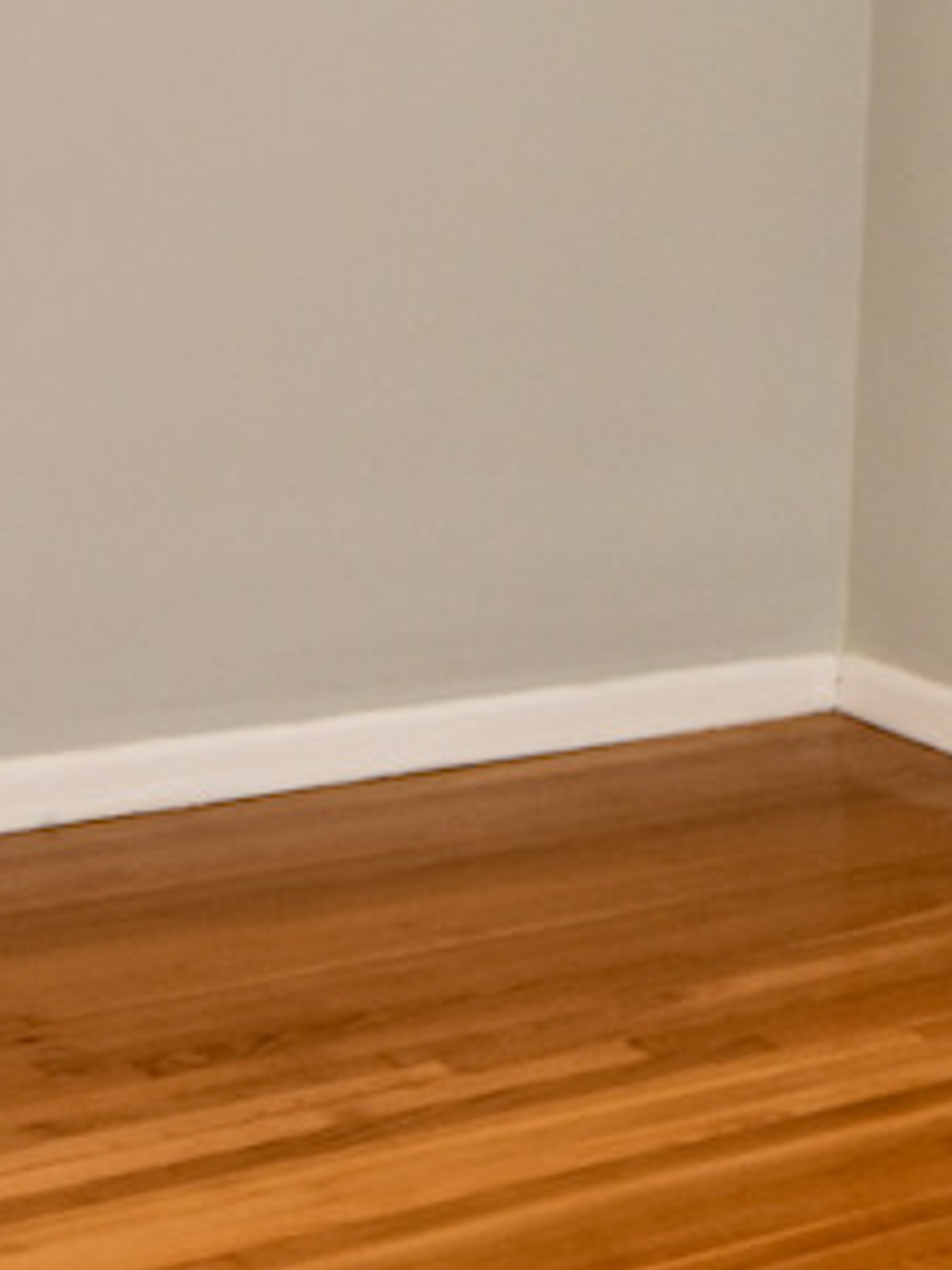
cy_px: -266
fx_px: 2973
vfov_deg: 22.2
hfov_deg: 17.7
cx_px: 956
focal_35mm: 81
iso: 360
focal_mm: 13
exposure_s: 1/125
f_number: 2.8
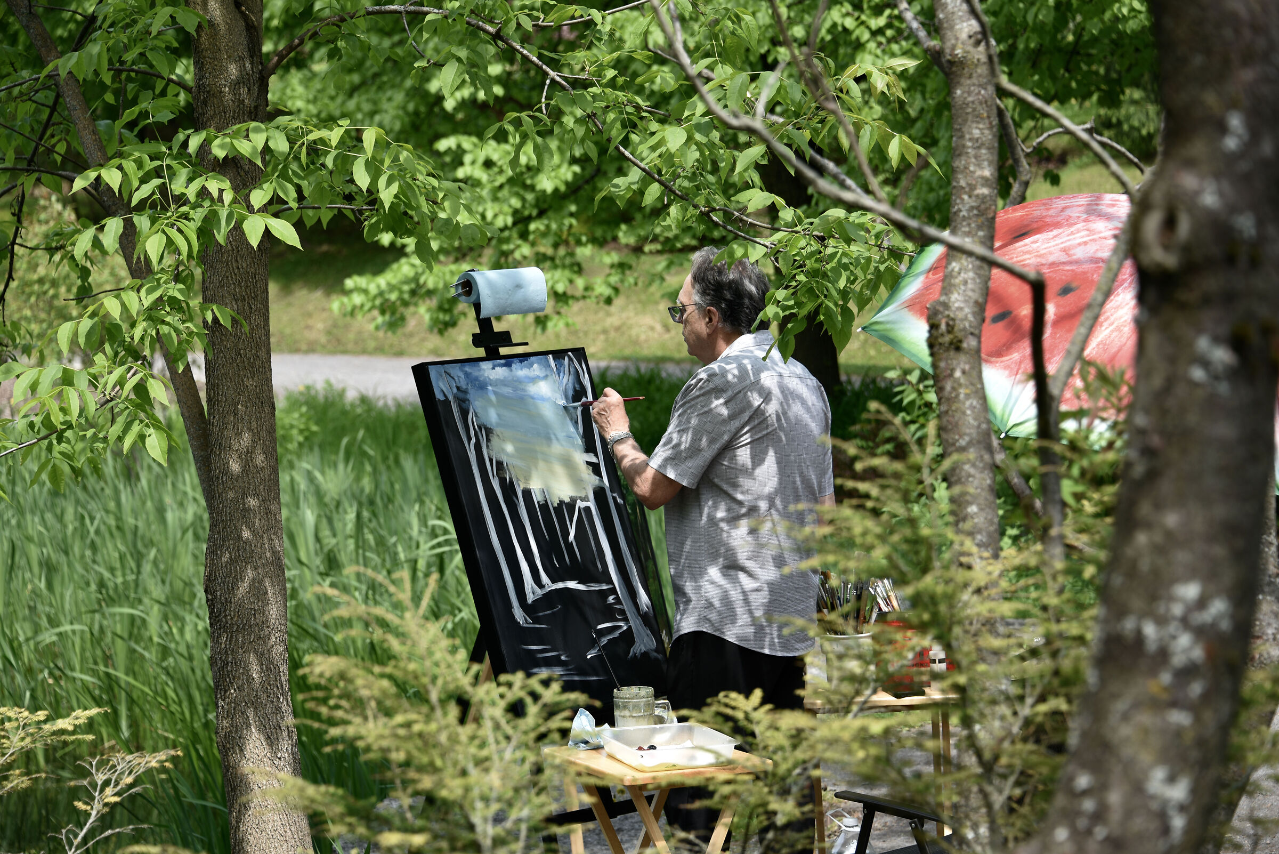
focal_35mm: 100
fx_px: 3554
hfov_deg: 20.4
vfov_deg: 13.7
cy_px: 427
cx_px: 640
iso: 100
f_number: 5.3
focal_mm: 100
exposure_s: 1/160
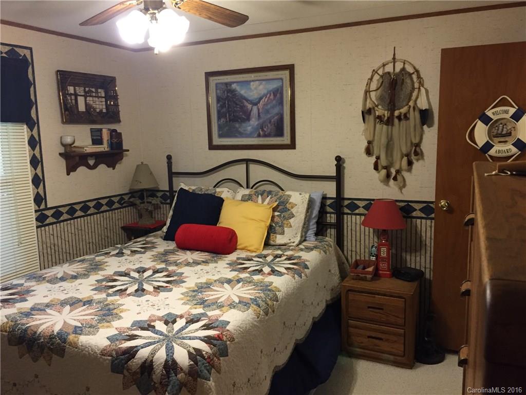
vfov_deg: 48.2
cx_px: 263
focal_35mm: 29
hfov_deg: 61.7
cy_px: 198
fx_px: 441
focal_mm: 4.15
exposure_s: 1/30
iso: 125
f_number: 2.2
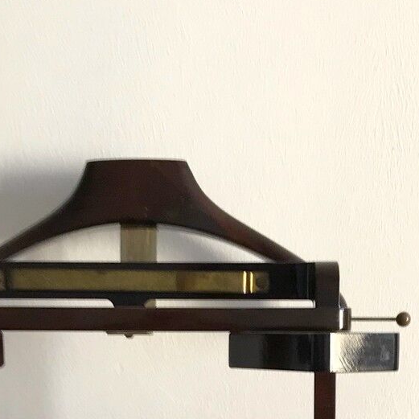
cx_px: 236
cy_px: 528
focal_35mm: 95
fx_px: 1301
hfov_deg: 18.3
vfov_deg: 17.3
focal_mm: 3.99
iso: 32
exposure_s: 1/50
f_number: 1.8
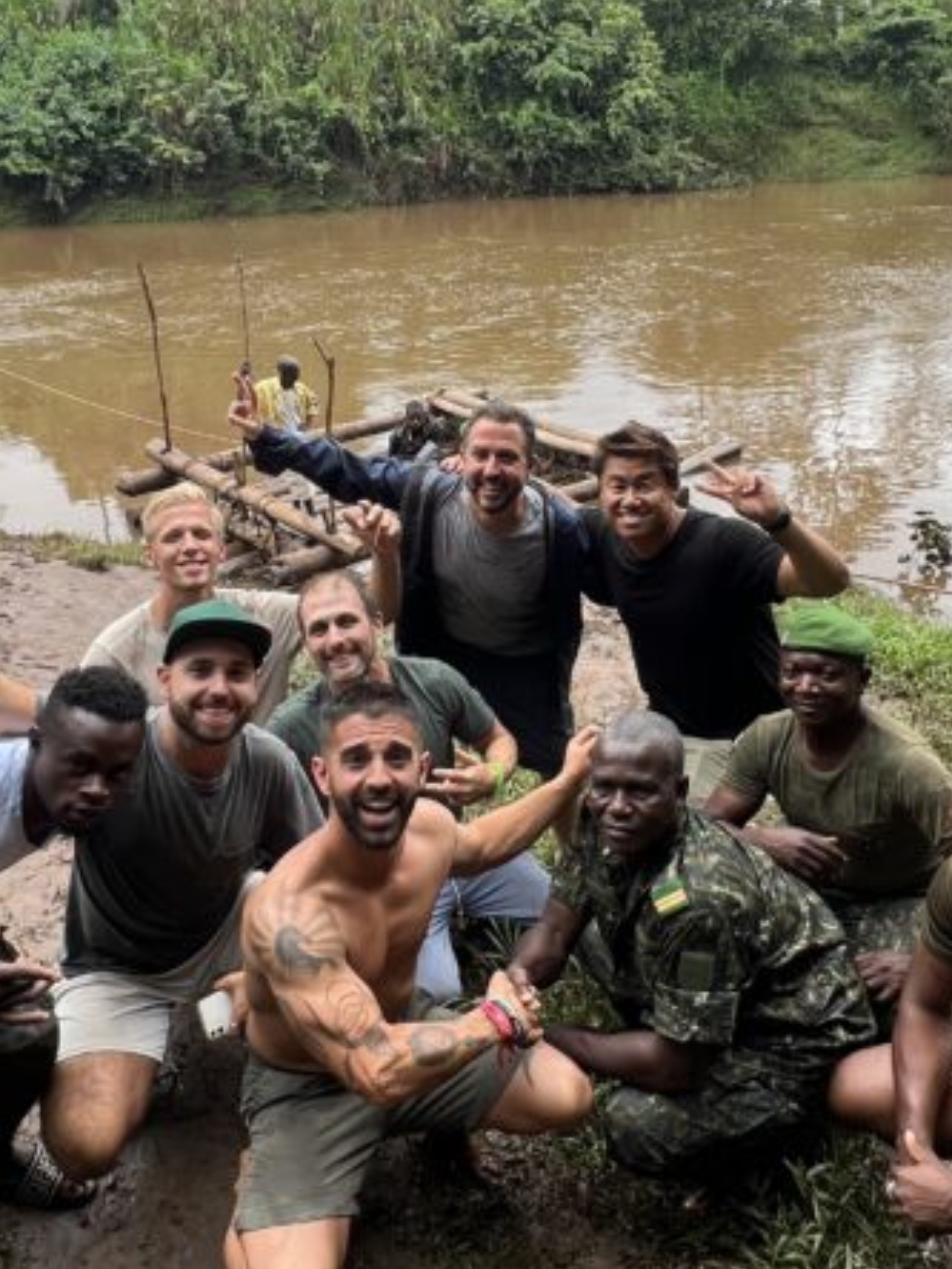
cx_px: 503
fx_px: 1100
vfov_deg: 59.9
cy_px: 589
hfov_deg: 46.8
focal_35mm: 30
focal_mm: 1.57
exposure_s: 1/113
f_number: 1.8
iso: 32
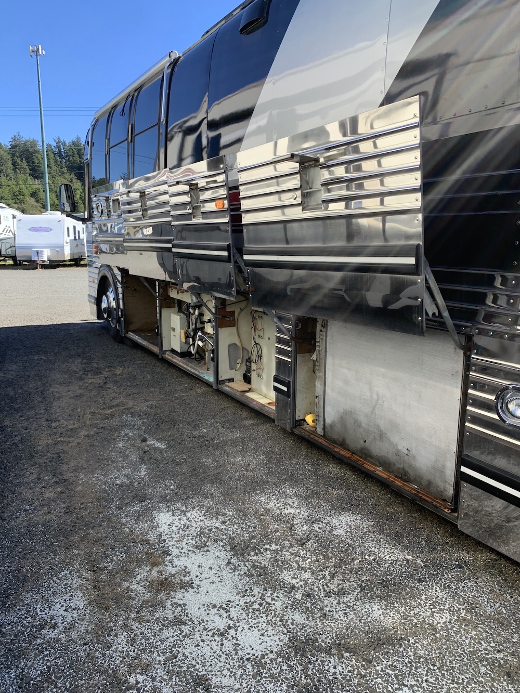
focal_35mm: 26
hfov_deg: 53.1
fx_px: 521
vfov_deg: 67.3
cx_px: 260
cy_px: 346
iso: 25
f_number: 1.8
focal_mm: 4.25
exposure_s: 1/647
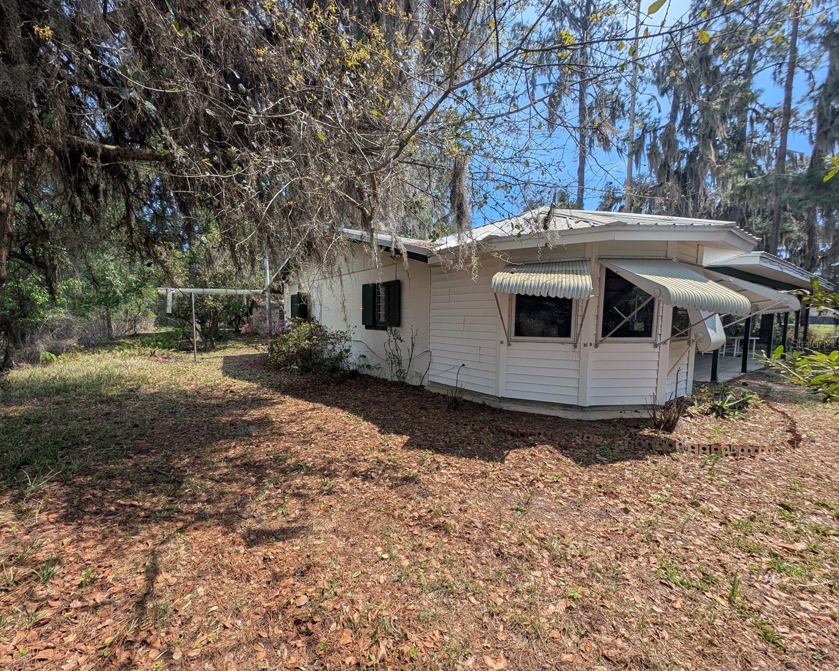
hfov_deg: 104.6
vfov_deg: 92.2
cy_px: 343
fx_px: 323
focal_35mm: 13
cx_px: 381
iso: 35
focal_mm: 2.23
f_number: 1.95
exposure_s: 1/1314
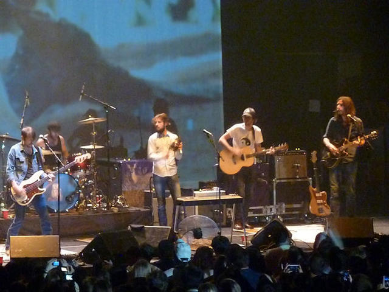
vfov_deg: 8.8
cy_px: 146
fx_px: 1888
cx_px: 194
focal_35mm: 168
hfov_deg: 11.8
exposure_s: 1/20
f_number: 5.4
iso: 3200
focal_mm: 30.1
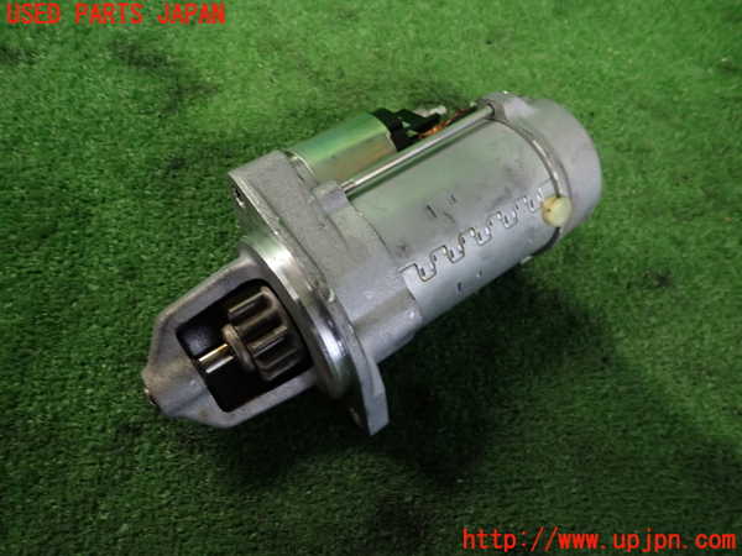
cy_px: 278
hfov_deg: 69.4
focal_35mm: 25
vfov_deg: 54.9
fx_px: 536
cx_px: 371
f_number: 2
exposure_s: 1/30
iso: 250
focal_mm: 4.5
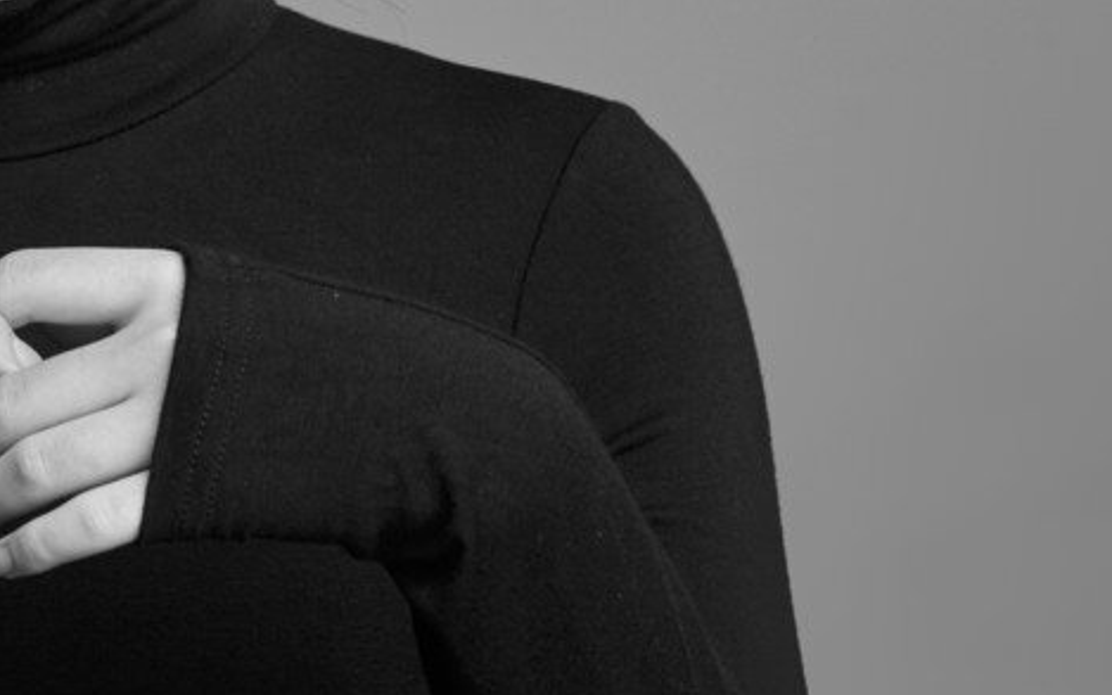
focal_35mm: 274
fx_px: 8303
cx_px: 83
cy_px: -14
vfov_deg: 4.8
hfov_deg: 7.6
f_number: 8
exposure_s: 1/125
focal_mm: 90
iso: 800
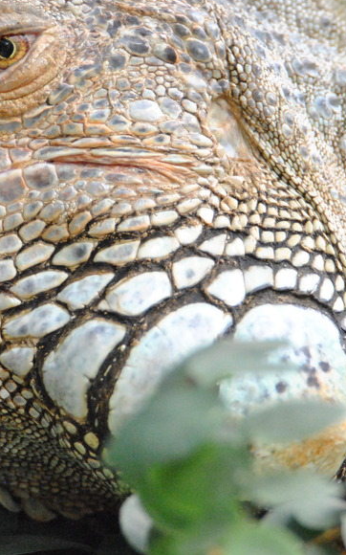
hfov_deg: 1.0
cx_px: 59
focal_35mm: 1352
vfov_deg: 1.6
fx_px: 20418
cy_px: 229
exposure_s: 1/320
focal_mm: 500
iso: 1600
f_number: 6.3
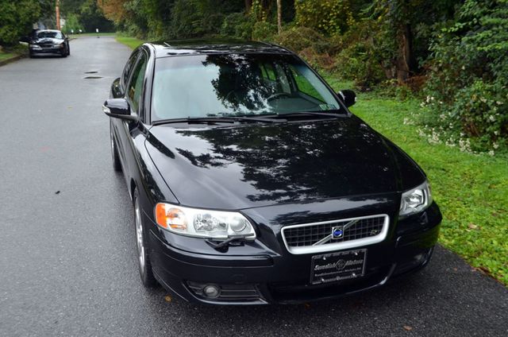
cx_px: 254
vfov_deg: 36.7
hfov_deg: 53.2
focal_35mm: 36
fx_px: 507
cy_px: 168
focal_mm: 24
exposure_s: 1/125
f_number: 5.6
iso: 400
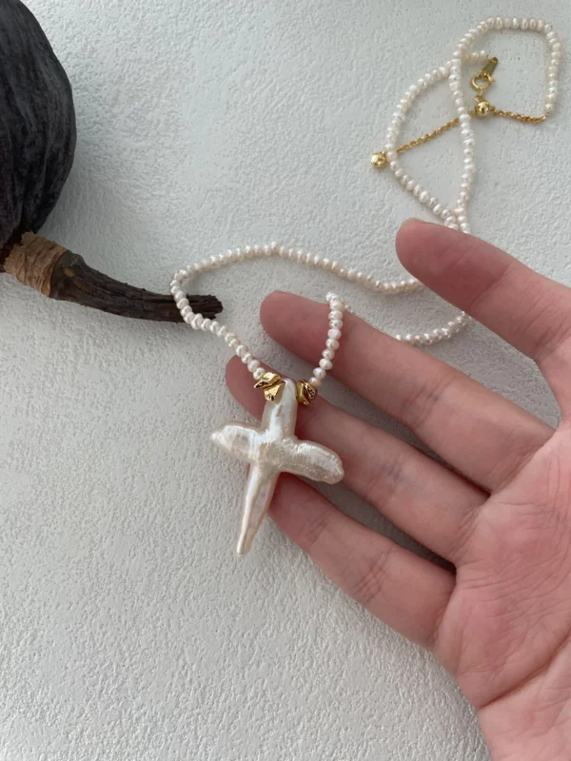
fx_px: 572
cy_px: 380
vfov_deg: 67.3
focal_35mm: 26
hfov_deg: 53.1
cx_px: 286
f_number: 1.6
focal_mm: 4.2
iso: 125
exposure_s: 1/111
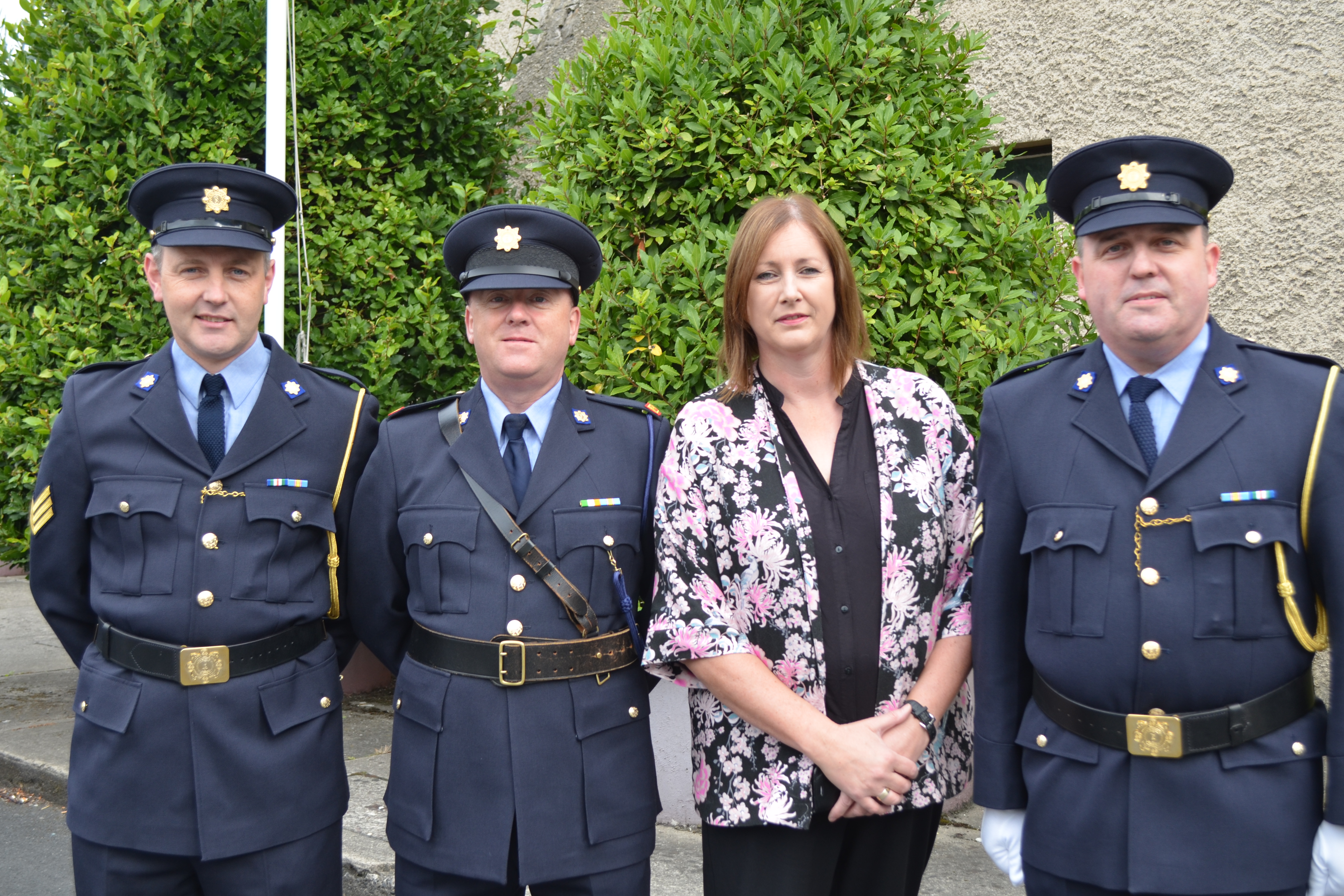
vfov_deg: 27.5
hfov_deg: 40.3
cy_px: 442
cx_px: 685
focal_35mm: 49
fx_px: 1829
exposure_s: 1/125
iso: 220
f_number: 5.6
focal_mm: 32
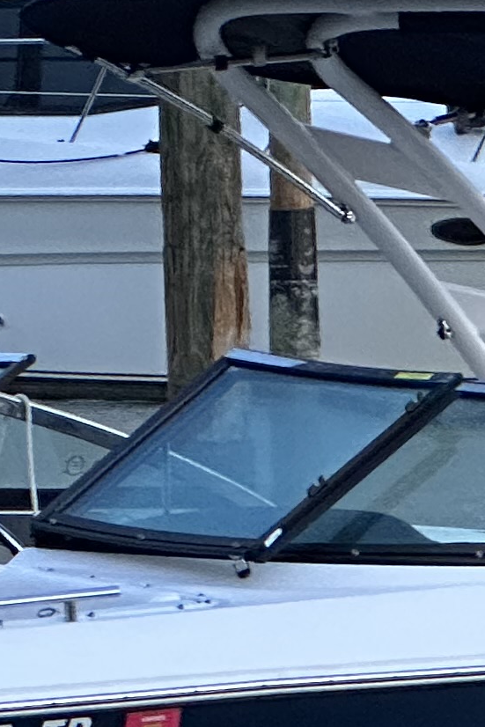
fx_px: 7898
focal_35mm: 391
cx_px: 263
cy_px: 898
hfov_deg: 3.5
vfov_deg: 5.2
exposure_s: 1/41
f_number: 2.8
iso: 640
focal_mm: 9
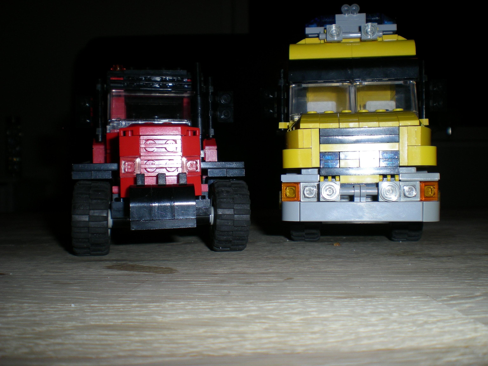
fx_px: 536
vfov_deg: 37.7
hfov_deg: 49.0
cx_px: 244
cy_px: 183
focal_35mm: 38
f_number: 4.6
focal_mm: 6.3
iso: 50
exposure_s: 1/60
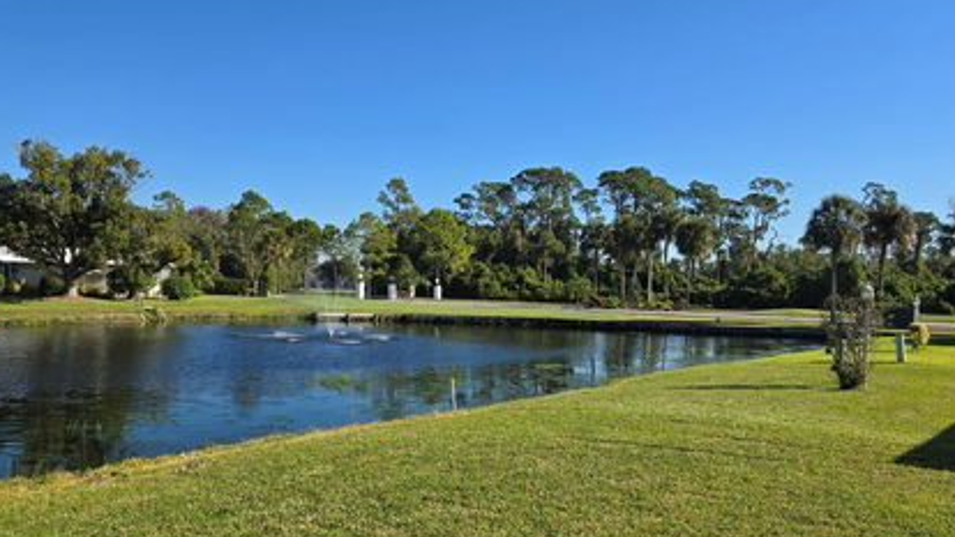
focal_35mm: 31
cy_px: 309
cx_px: 452
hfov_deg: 62.6
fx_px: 785
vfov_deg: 37.7
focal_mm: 5.4
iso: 25
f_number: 1.8
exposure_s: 1/1967
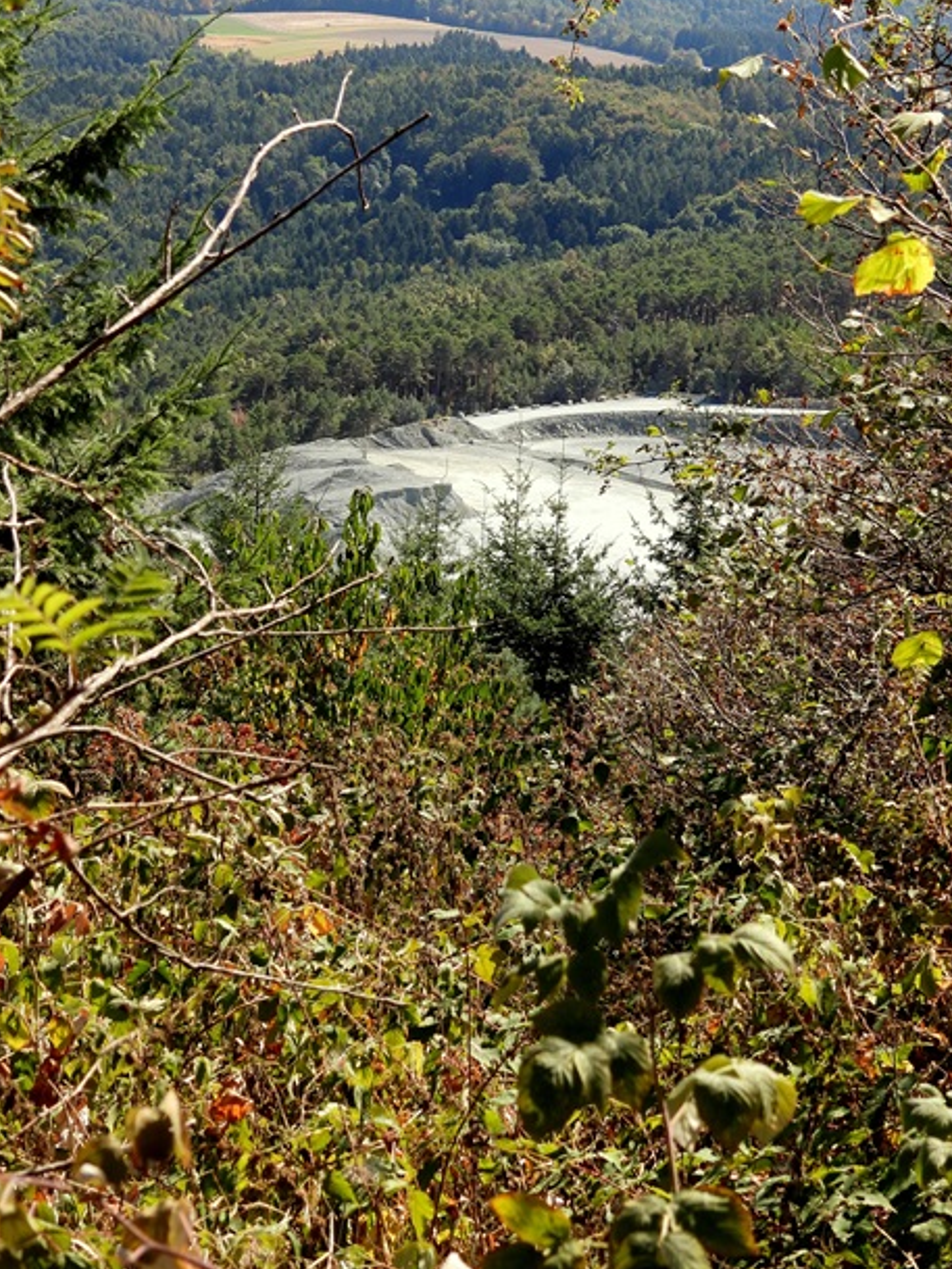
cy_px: 486
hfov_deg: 16.1
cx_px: 479
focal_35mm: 92
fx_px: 3372
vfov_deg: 21.3
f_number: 3.5
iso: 100
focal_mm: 12.5
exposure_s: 1/500
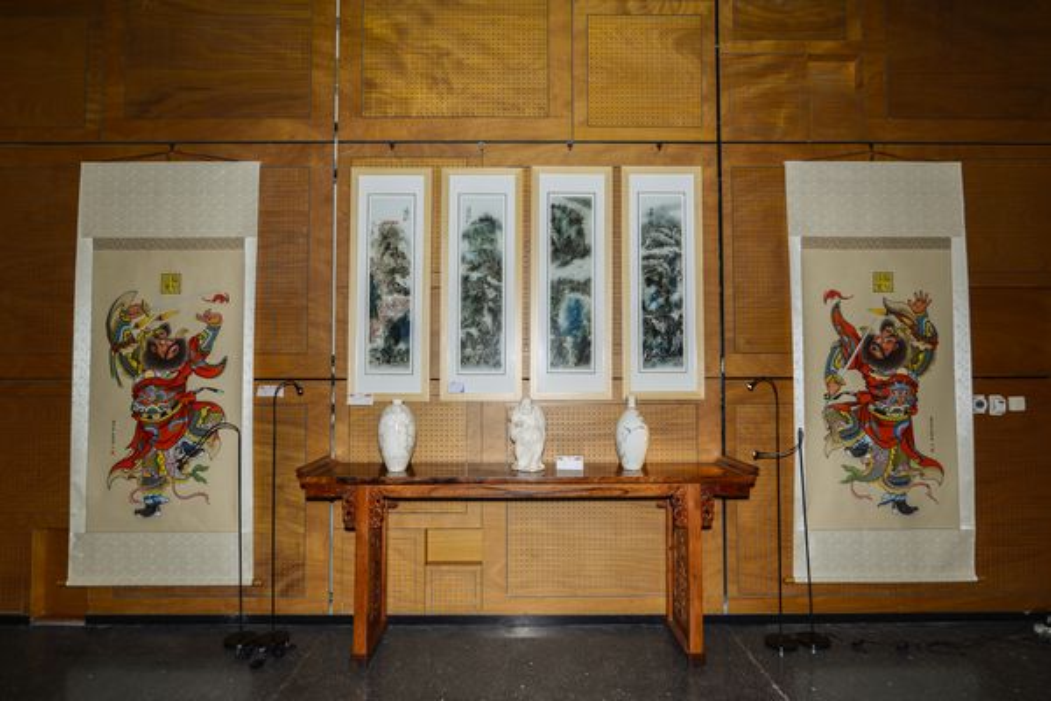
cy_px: 350
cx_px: 526
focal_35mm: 20
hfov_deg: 84.0
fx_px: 584
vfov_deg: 61.9
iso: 100
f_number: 4
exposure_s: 1/60
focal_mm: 20
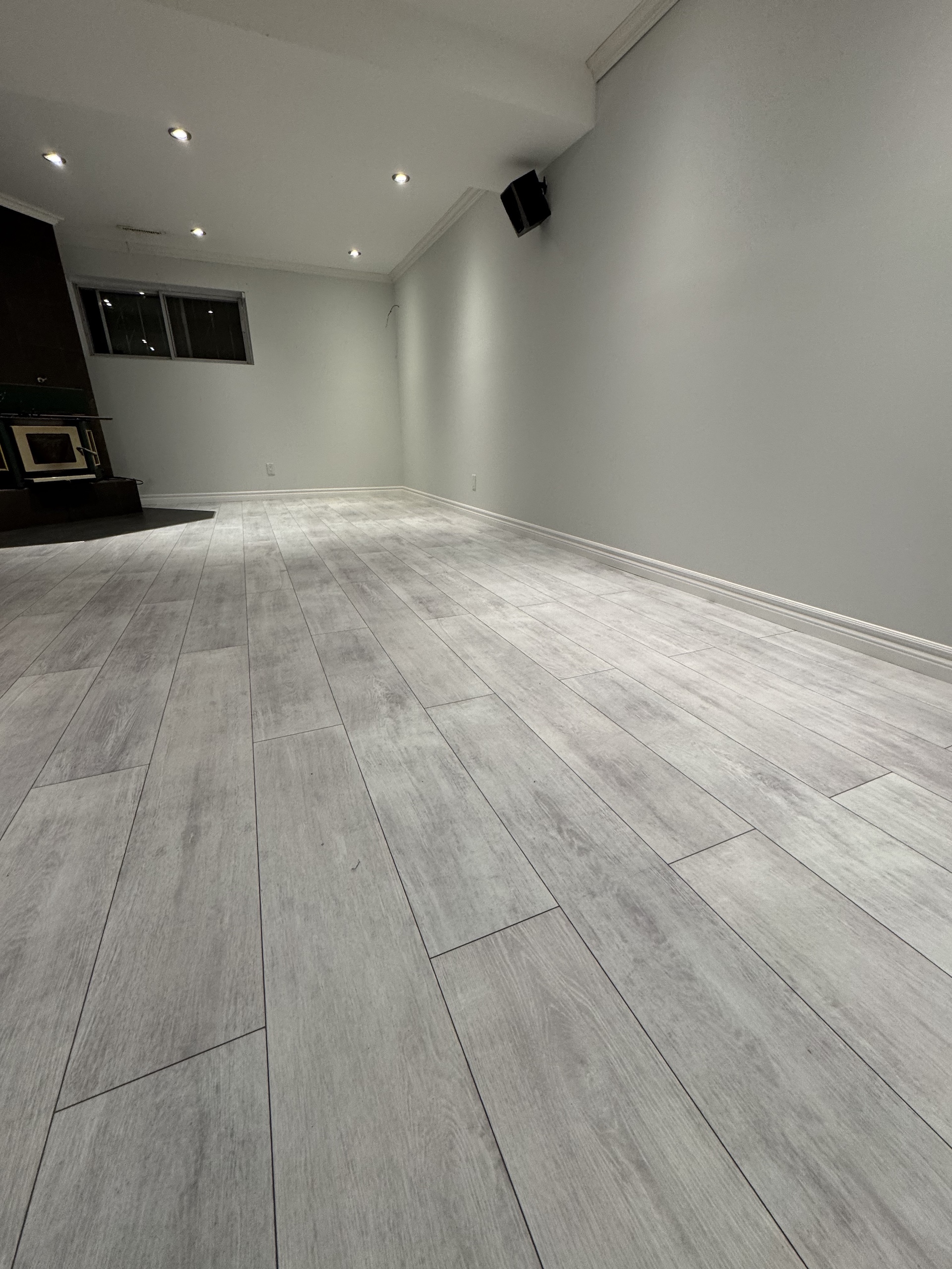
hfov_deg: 85.7
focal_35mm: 14
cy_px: 634
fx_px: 513
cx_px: 476
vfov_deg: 102.1
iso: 160
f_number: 2.2
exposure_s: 1/120
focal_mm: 2.22
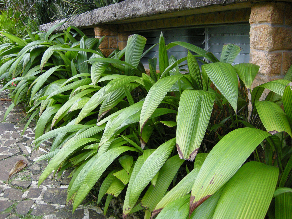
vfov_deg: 40.7
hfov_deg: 52.6
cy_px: 110
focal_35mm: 35
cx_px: 146
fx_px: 295
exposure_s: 1/60
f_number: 2.7
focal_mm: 7.5
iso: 209
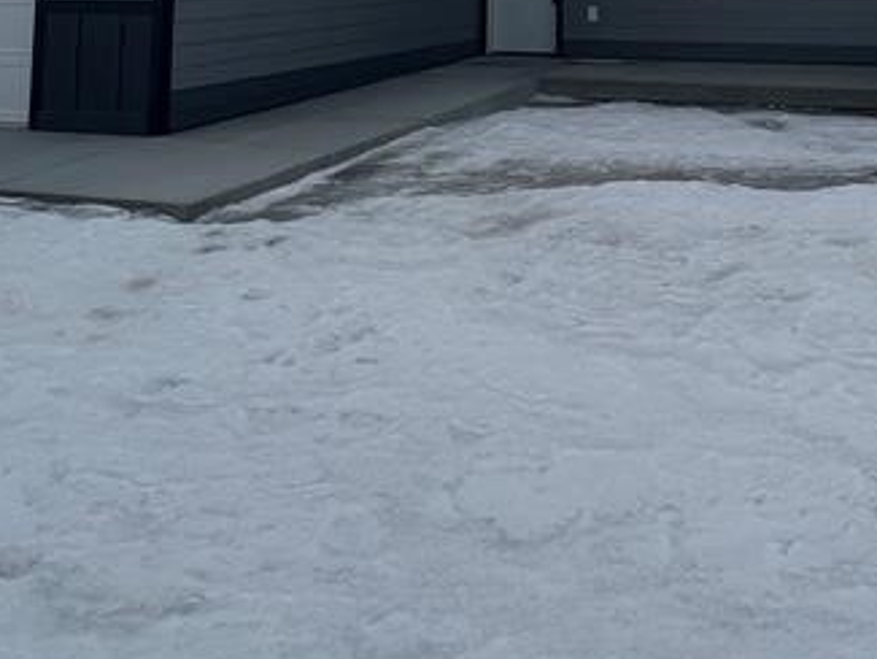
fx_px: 1039
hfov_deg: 44.5
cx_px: 637
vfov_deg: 29.3
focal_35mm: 41
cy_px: -170
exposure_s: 1/2950
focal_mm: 1.57
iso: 32
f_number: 1.8
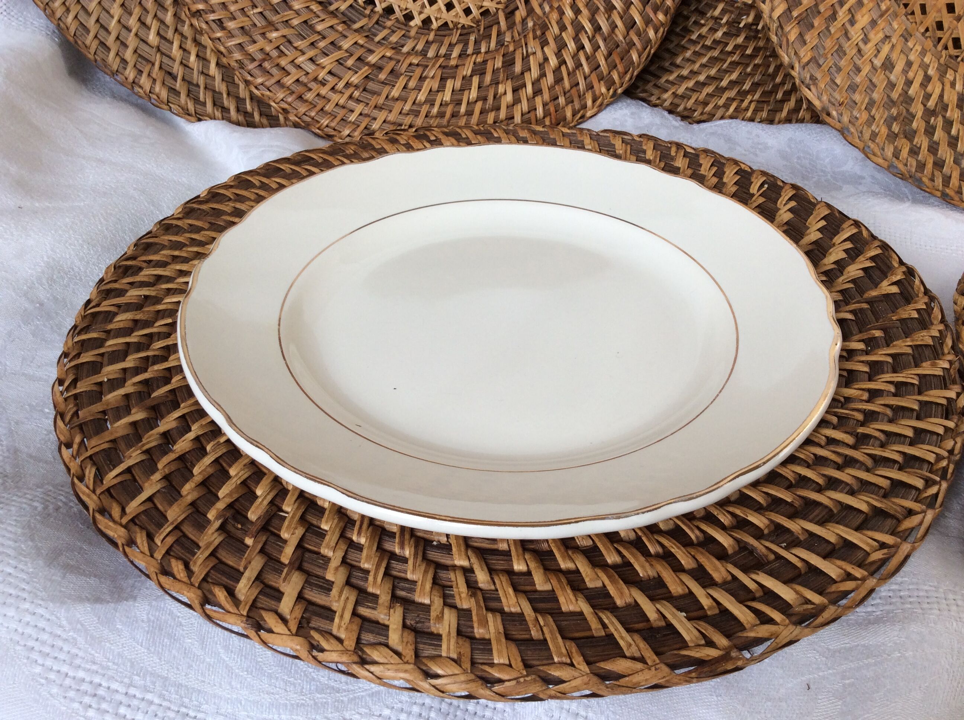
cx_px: 482
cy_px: 360
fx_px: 890
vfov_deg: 44.1
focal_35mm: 32
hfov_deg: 56.9
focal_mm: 3.3
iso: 32
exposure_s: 1/168
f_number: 2.4
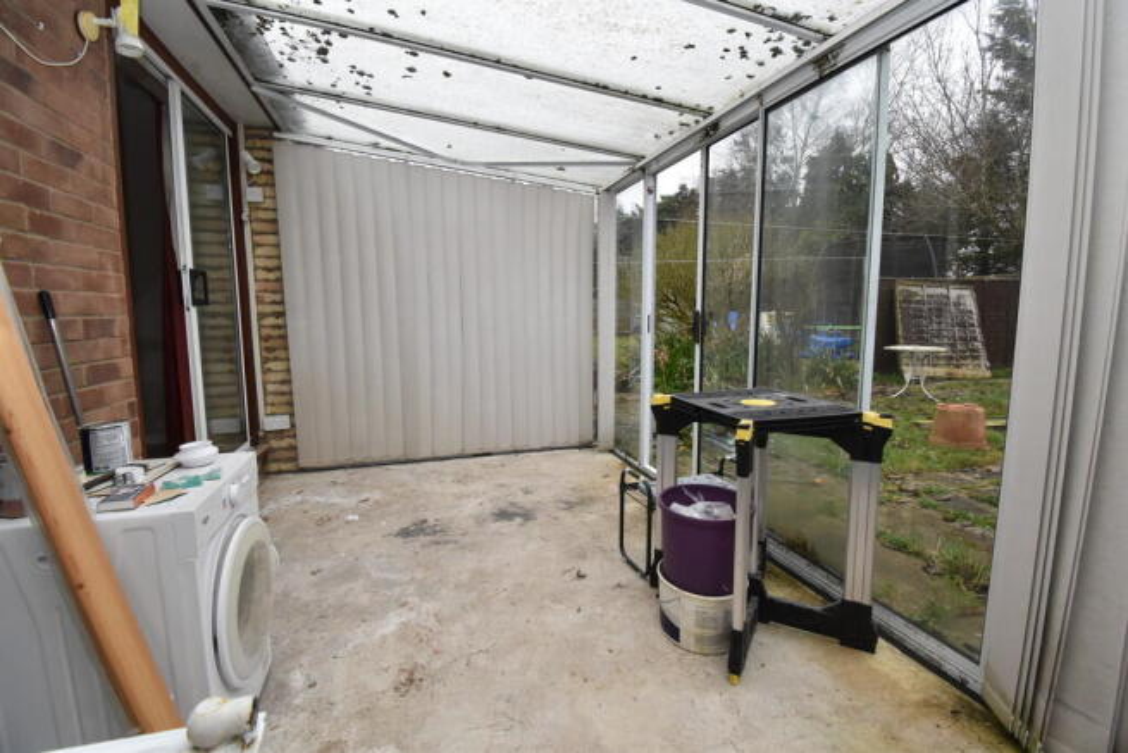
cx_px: 564
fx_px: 470
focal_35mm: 15
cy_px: 376
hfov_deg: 100.4
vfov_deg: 77.4
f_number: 9
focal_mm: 10
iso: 800
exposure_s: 1/200
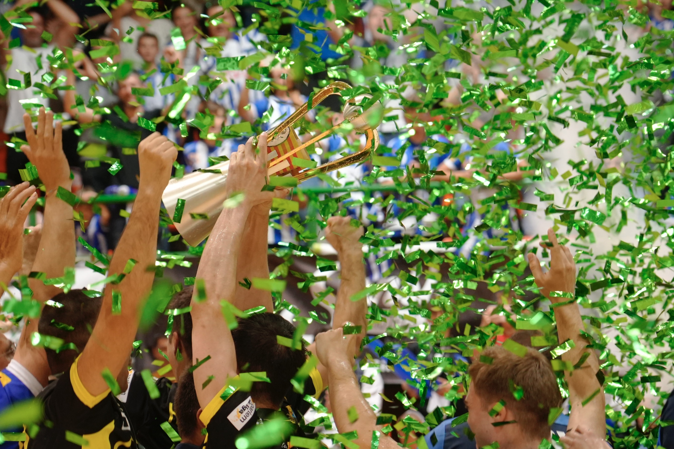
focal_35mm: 129
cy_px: 224
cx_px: 337
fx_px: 2415
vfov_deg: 10.6
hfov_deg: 15.9
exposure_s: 1/200
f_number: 4
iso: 2000
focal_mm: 86
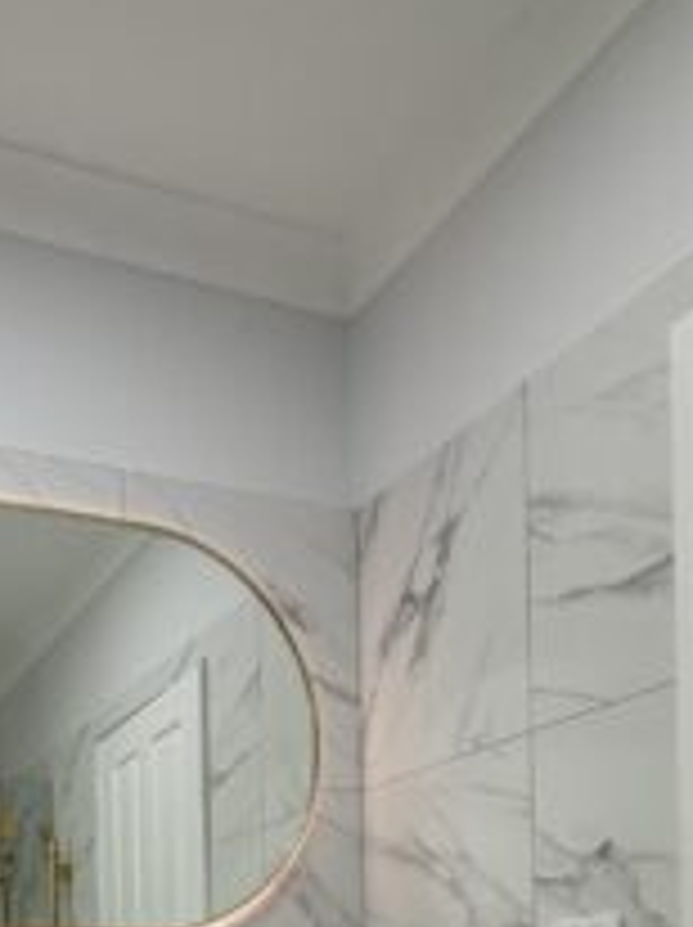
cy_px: 1026
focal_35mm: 34
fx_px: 909
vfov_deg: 42.2
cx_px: -38
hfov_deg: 36.4
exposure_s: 1/100
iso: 125
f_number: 2.2
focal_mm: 2.22
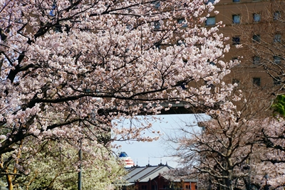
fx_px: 1163
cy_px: 95
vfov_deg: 9.4
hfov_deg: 14.0
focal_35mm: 147
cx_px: 142
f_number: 8
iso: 100
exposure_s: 1/320
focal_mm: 97.9
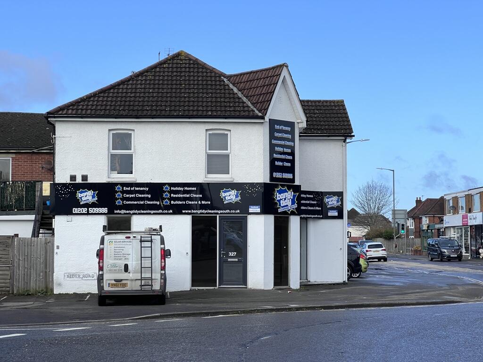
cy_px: 181
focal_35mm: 77
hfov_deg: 25.3
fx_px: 1074
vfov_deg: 19.1
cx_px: 242
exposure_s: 1/539
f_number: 2.8
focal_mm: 9
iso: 32
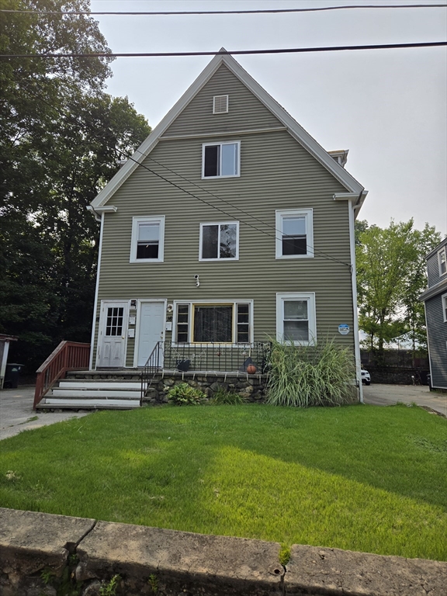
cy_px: 298
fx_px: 396
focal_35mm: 23
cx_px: 224
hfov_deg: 58.9
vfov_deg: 73.9
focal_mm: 5.4
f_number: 1.8
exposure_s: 1/3418
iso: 25
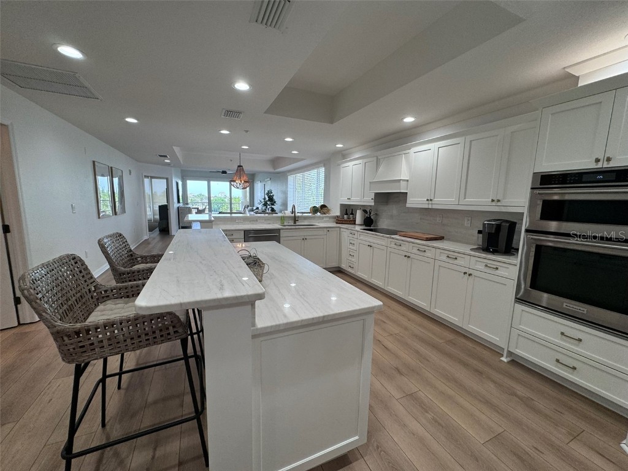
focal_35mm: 14
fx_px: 254
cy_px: 236
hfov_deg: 102.1
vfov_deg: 85.7
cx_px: 314
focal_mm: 2.22
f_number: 2.2
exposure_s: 1/120
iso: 100
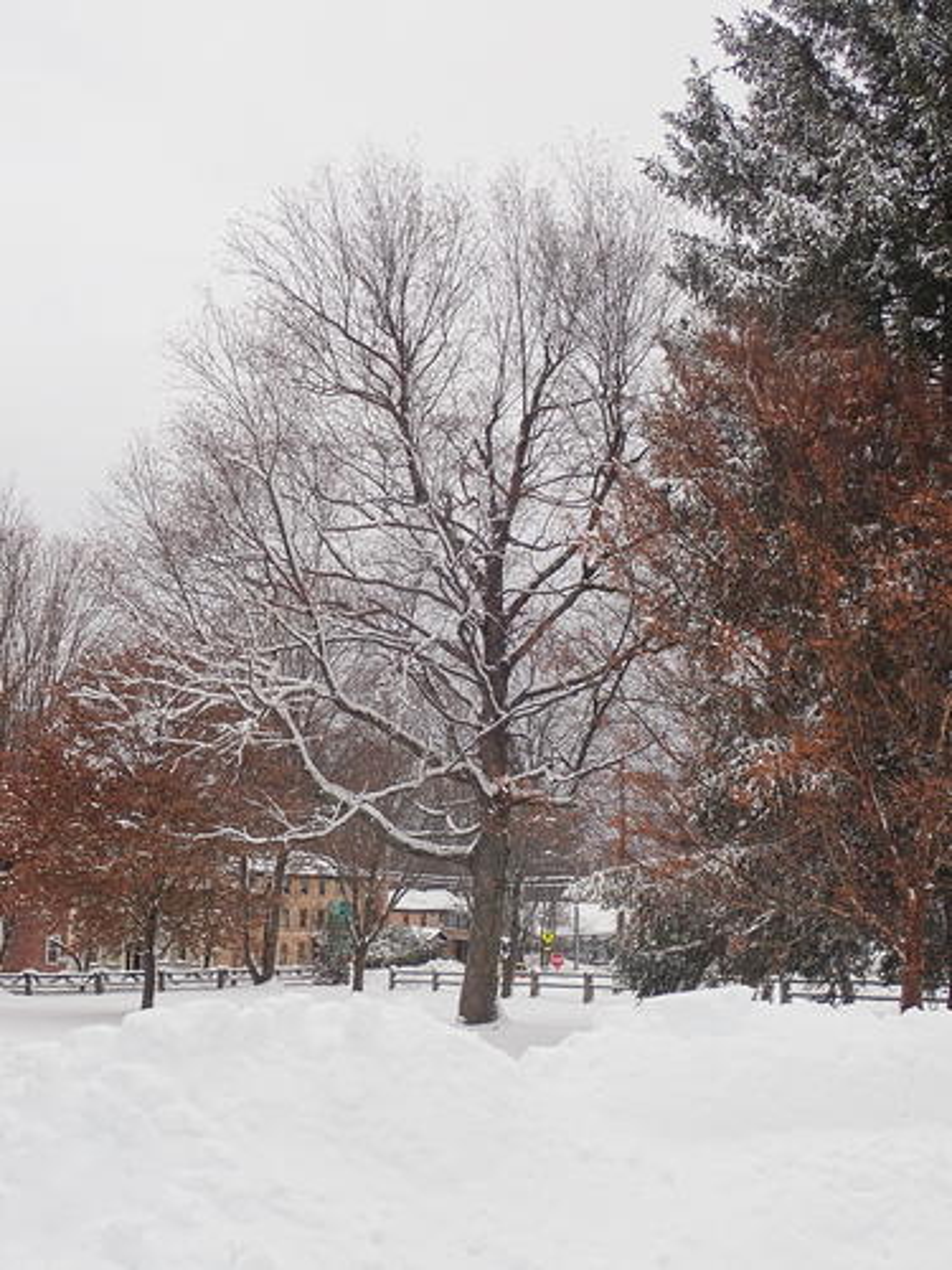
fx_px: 1467
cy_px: 635
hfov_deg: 36.0
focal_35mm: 40
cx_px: 476
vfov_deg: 46.8
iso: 100
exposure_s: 1/125
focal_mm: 7.3
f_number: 4
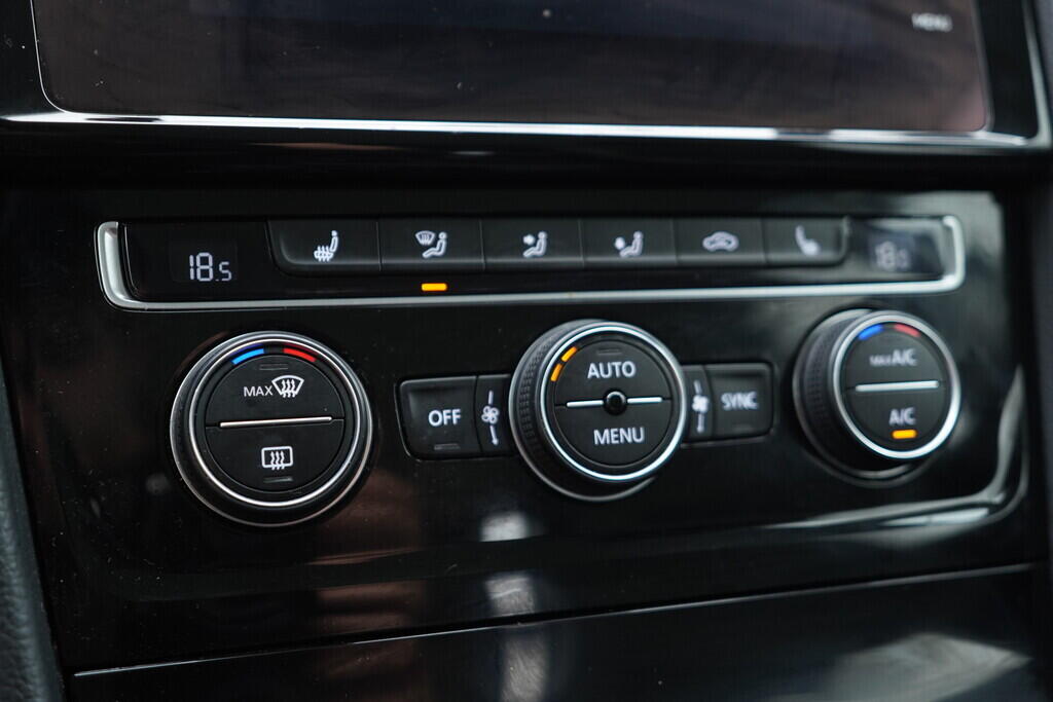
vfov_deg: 36.9
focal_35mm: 36
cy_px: 351
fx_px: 1053
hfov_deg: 53.1
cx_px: 526
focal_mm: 24
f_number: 2.8
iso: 400
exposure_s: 1/40
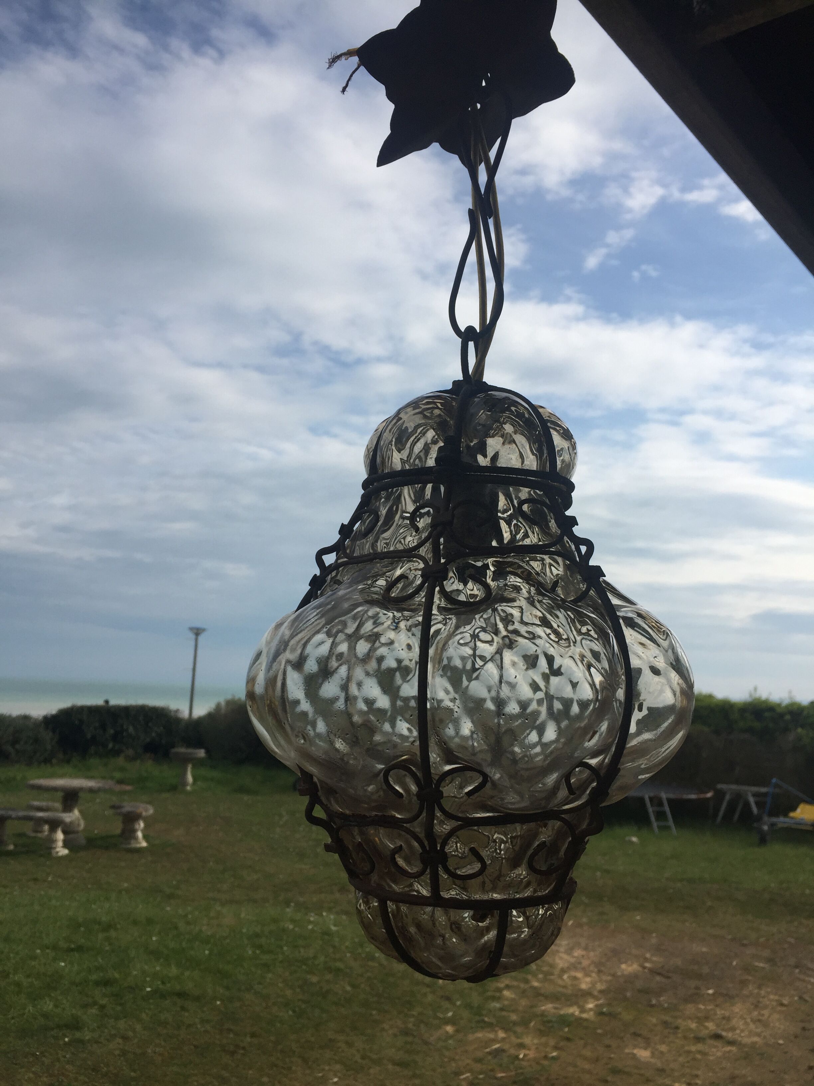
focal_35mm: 29
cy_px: 543
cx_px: 407
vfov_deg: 61.7
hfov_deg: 48.2
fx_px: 909
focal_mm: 4.15
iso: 32
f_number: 2.2
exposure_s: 1/3597
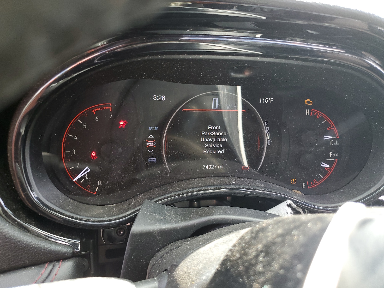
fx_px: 288
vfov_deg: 53.1
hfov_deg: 67.3
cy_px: 144
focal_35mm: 26
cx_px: 192
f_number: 1.5
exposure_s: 1/100
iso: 74
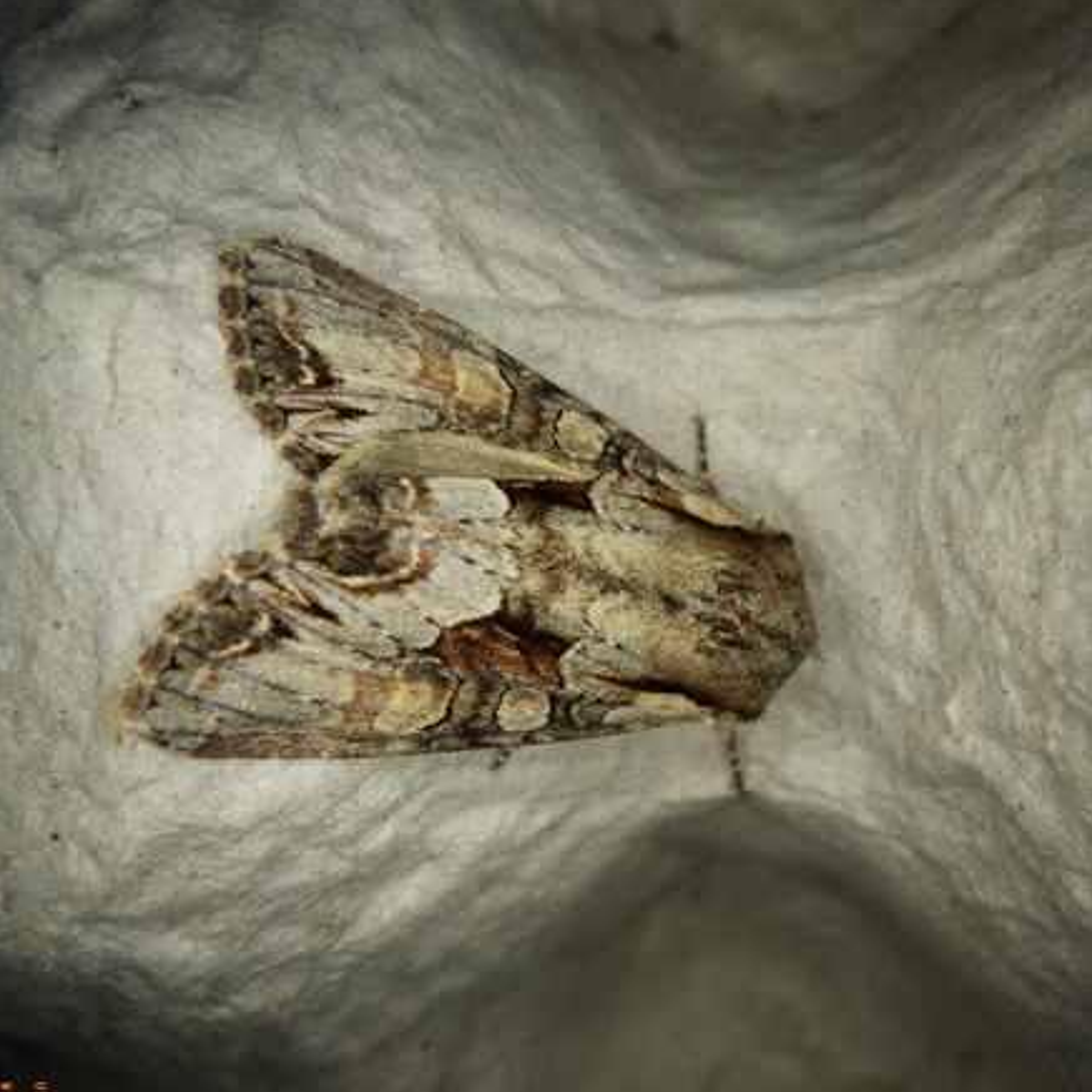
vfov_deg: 40.9
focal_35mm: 41
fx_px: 1463
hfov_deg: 40.9
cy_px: 572
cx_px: 536
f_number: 4.6
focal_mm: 6.1
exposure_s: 1/1000
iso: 250
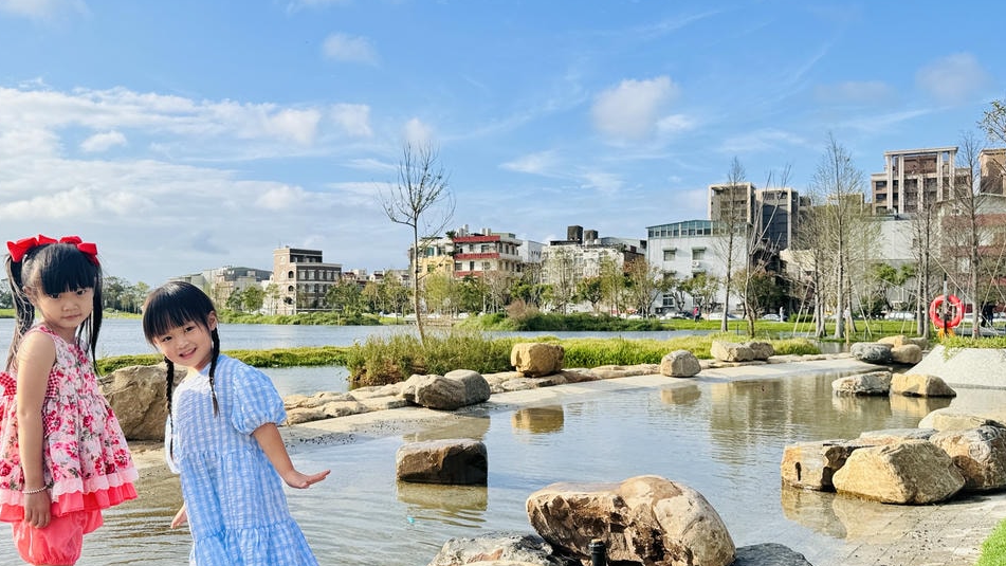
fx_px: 880
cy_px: 311
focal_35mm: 33
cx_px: 416
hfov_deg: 59.1
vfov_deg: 35.6
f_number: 1.78
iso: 80
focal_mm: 6.76
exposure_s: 1/3802
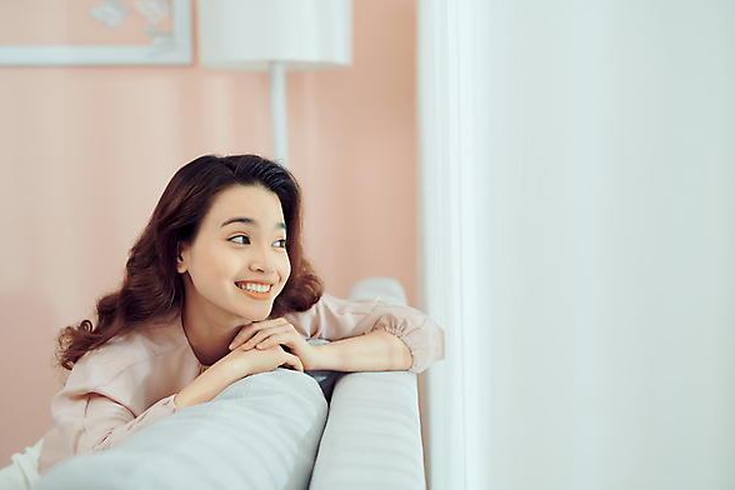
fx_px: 1041
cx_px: 369
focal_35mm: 51
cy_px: 246
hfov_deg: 38.9
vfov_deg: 26.5
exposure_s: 1/100
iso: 100
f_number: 2.5
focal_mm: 50
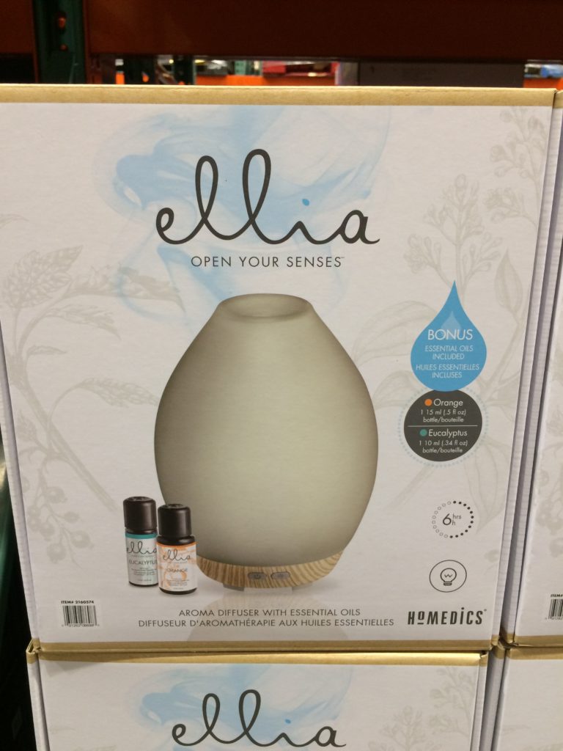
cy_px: 376
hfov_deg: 48.2
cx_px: 282
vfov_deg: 61.7
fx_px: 629
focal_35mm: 29
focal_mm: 4.15
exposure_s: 1/30
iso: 125
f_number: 2.2
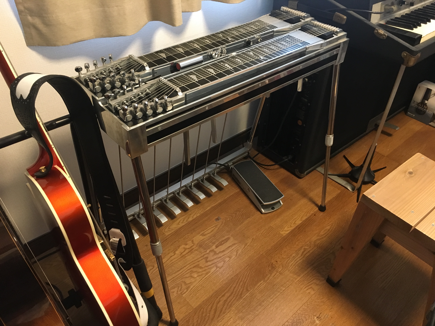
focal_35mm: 29
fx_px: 364
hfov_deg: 61.7
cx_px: 218
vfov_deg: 48.2
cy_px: 163
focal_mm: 4.15
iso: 200
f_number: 2.2
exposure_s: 1/15
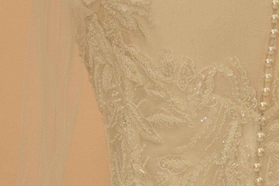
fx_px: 1427
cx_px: 117
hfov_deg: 11.2
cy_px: 123
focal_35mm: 184
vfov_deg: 7.5
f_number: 5.6
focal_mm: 55
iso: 250
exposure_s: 1/80
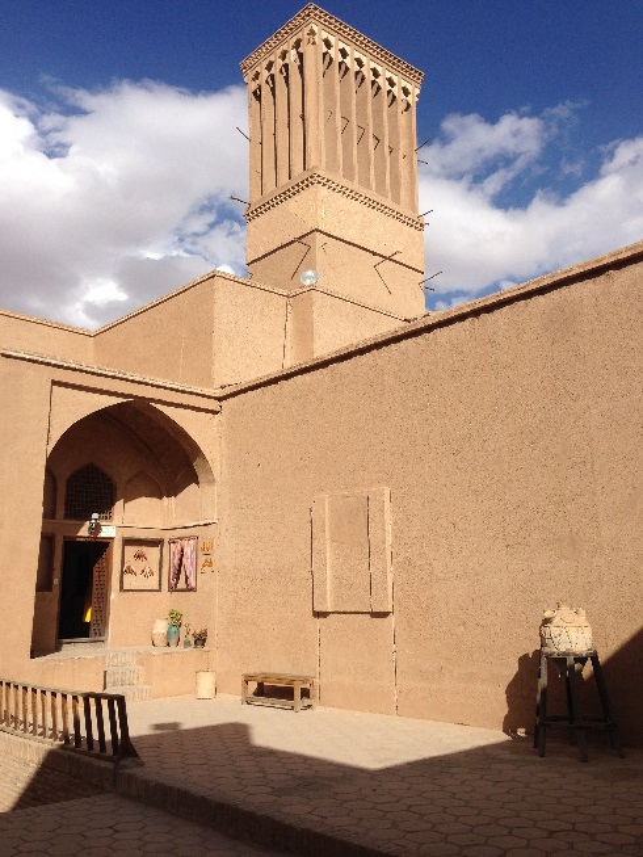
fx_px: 817
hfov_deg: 43.0
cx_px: 322
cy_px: 428
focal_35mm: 33
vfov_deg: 55.3
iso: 50
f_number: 2.4
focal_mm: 4.12
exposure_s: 1/2857
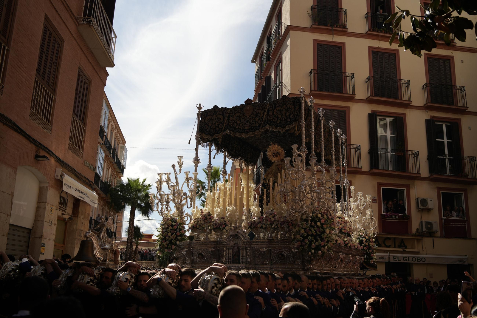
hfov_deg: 54.4
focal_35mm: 35
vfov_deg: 37.8
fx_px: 464
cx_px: 238
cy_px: 159
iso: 100
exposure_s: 1/1600
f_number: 4
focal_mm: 35
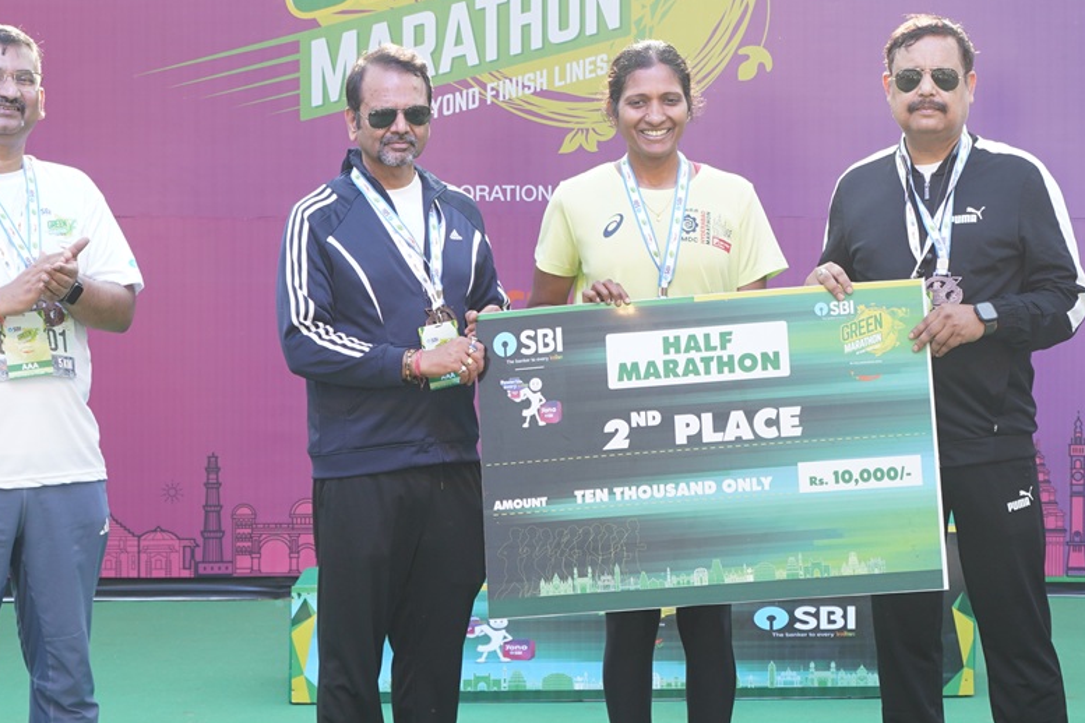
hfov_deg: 18.5
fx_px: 3315
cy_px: 166
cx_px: 747
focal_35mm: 110
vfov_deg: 12.4
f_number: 5
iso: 200
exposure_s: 1/160
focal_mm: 38
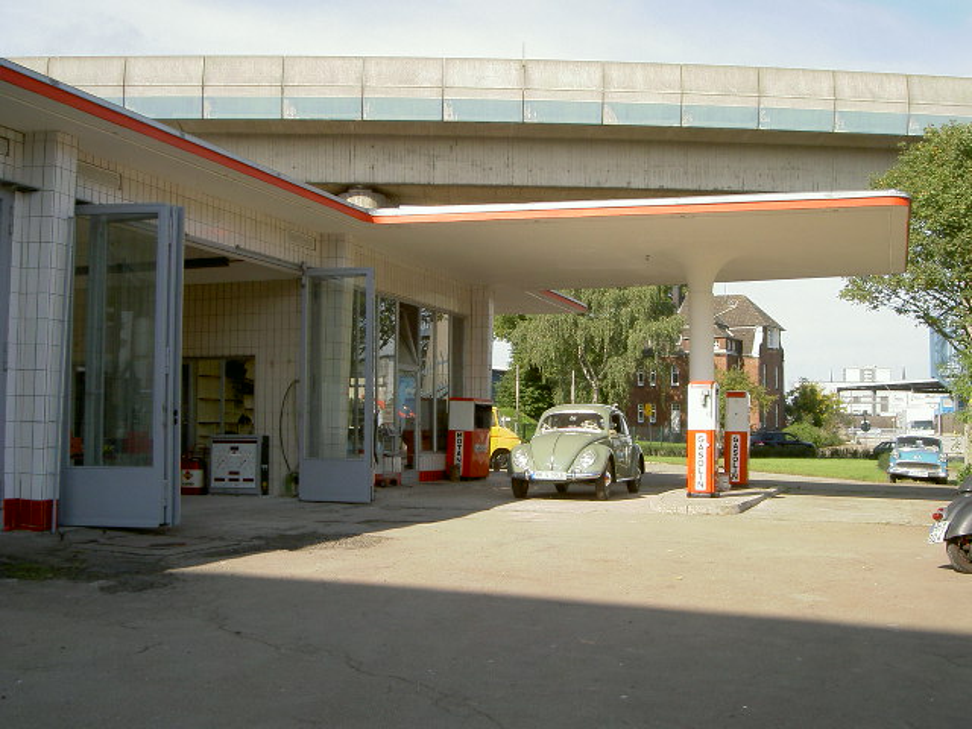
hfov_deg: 47.9
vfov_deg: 36.8
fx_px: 1095
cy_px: 364
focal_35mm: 39
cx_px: 486
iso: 100
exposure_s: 1/435
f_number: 4.7
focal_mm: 8
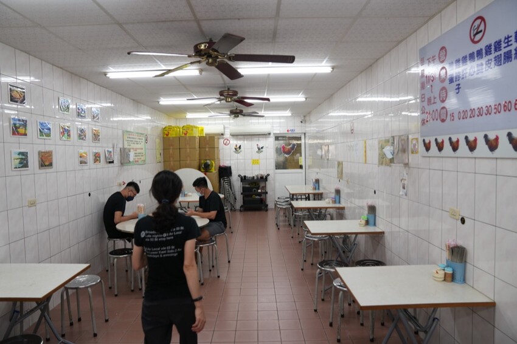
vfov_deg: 53.1
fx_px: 345
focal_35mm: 24
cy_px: 172
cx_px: 258
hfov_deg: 73.8
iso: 640
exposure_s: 1/125
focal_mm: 24
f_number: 3.5
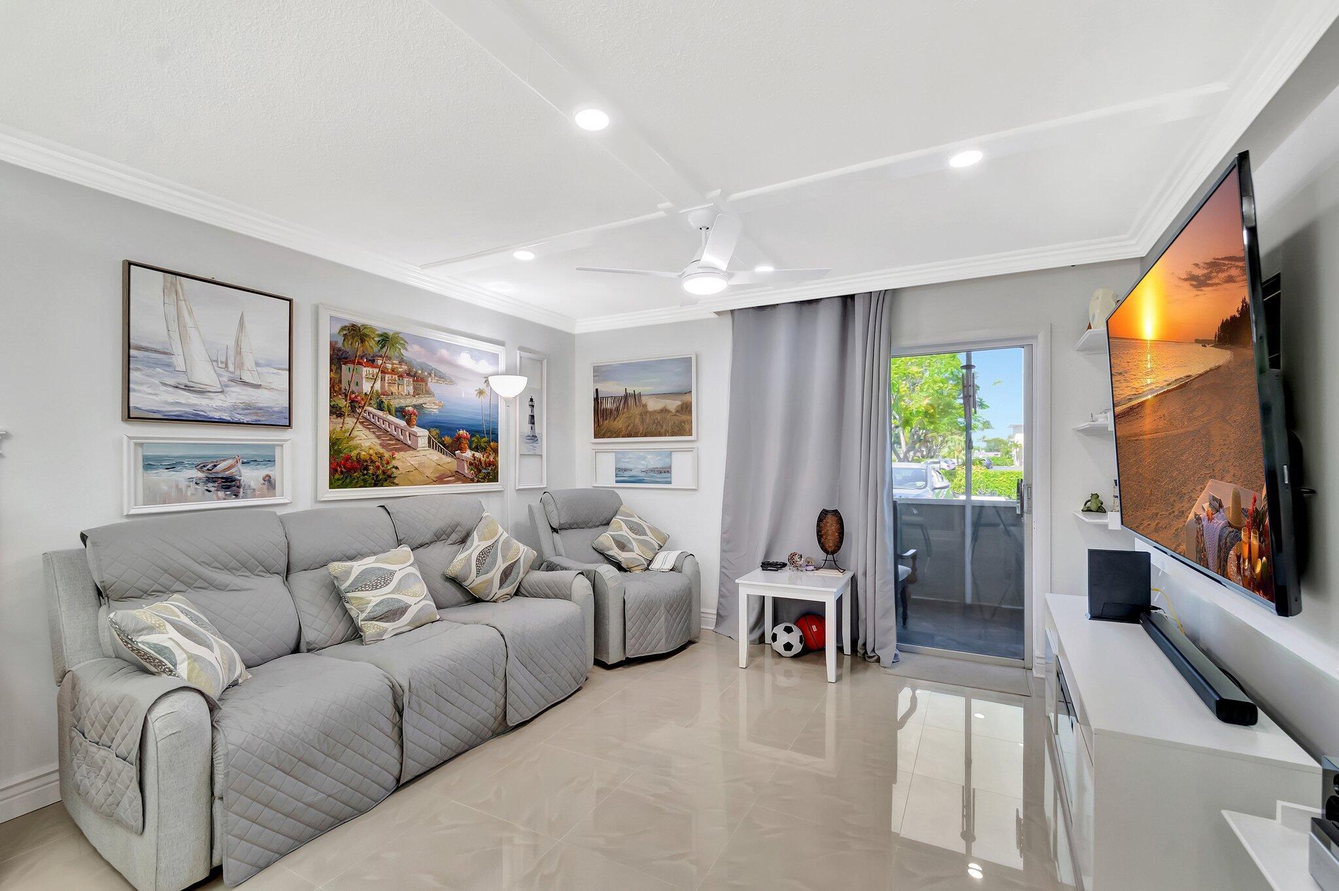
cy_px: 446
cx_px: 670
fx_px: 558
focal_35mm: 15
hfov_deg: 100.4
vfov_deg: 77.3
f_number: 8
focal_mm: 10
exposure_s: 1/13
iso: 640
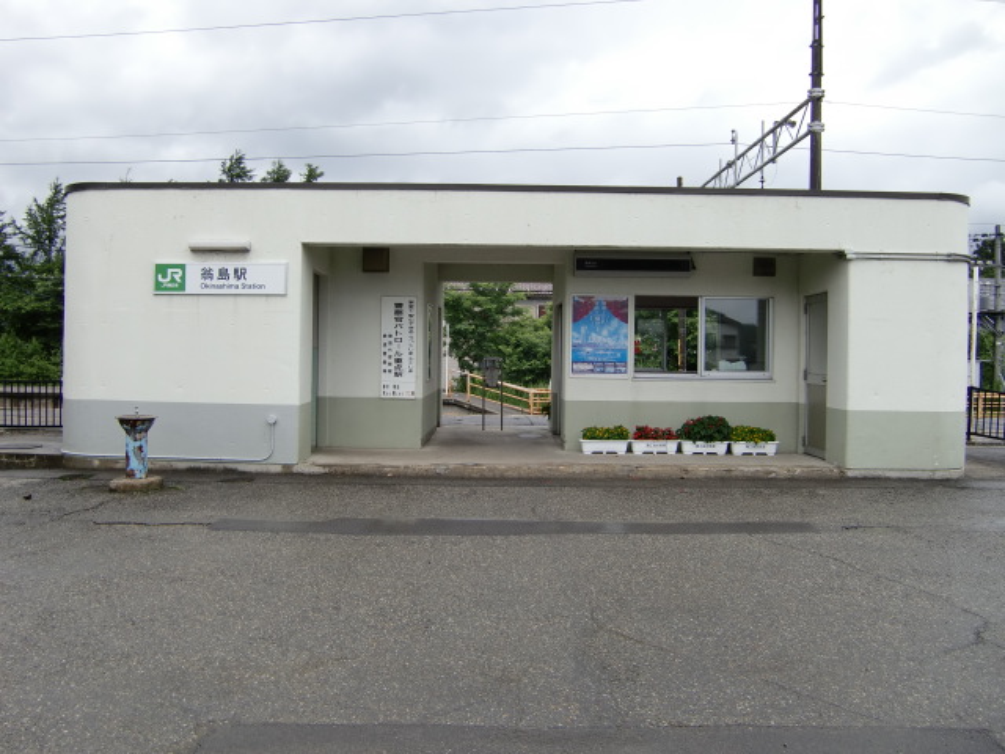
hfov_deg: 63.4
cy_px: 377
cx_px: 502
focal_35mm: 28
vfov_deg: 49.7
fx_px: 813
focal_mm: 4.9
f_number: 2.6
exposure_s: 1/640
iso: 64
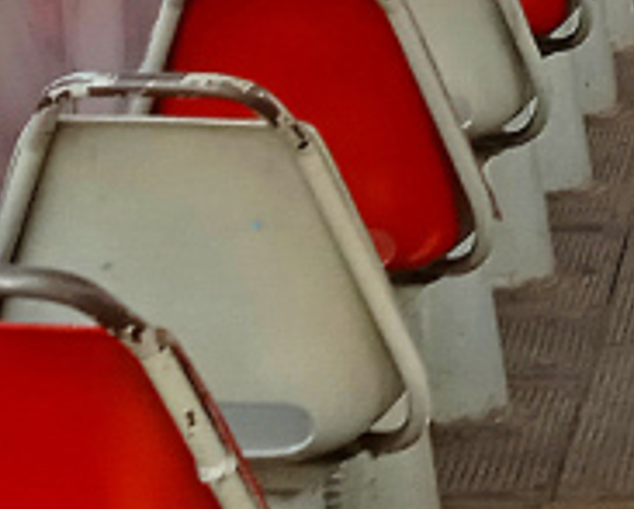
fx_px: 3646
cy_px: -92
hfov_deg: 9.7
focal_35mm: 194
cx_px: 949
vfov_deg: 7.9
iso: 121
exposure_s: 1/100
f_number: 2.2
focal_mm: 3.43
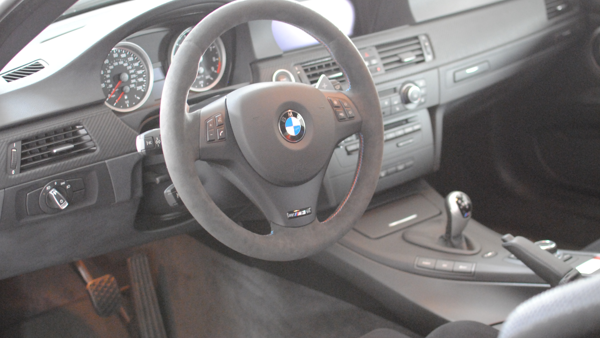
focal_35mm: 62
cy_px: 170
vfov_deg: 19.5
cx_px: 290
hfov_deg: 34.0
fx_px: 980
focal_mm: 35
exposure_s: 1/30
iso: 1600
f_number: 2.8
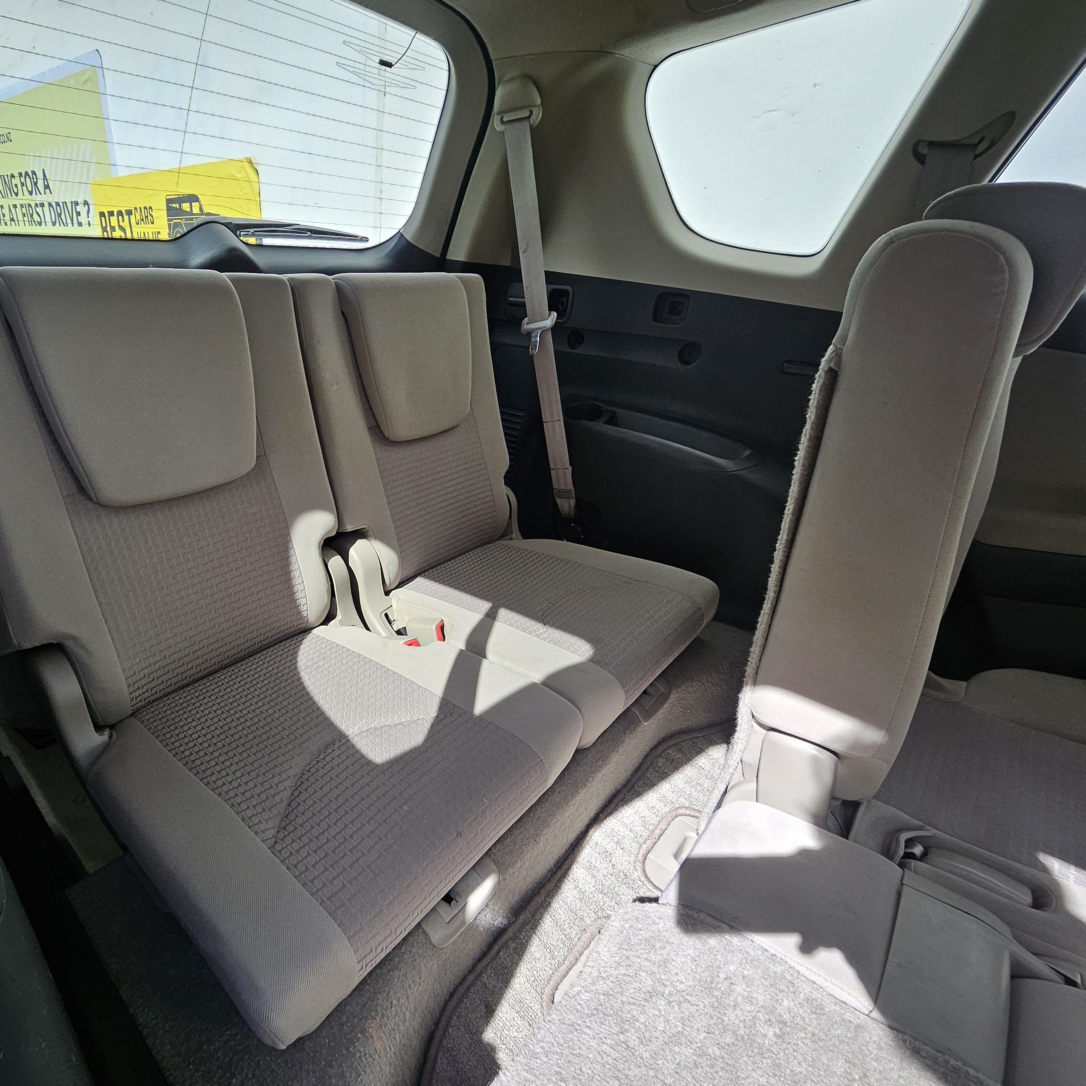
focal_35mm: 16
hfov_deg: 85.0
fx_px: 568
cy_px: 560
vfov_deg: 87.4
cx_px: 381
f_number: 2.2
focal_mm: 1.74
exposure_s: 1/167
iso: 32
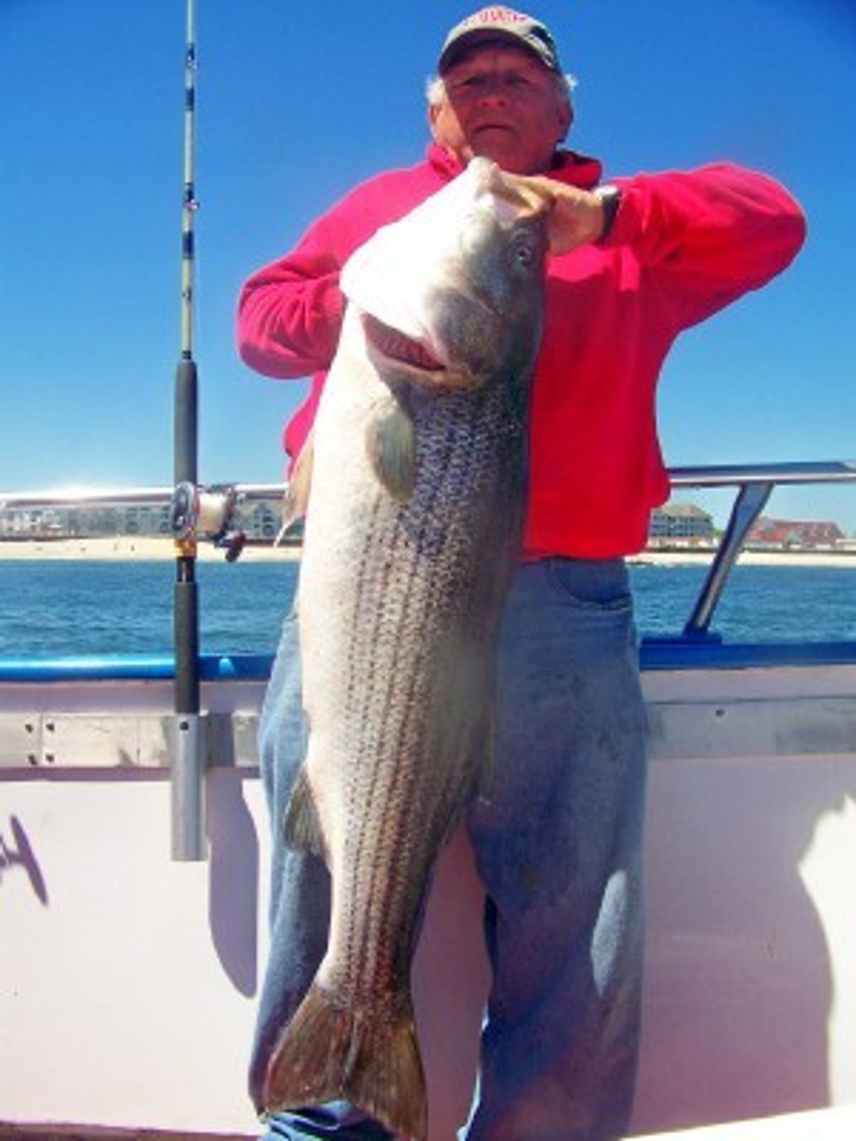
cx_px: 428
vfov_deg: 51.4
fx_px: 1187
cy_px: 570
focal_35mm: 36
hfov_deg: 39.7
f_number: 4
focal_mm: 5.85
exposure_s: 1/500
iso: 64
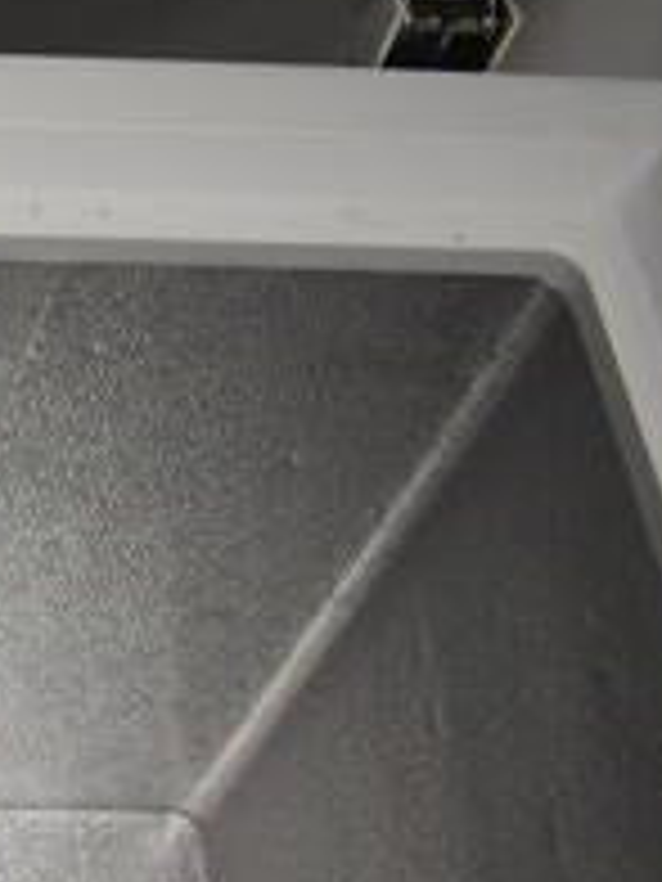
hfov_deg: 15.4
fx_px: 2065
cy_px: 634
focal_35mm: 81
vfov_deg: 23.9
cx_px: -563
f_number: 3.5
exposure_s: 1/125
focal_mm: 18
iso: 1400
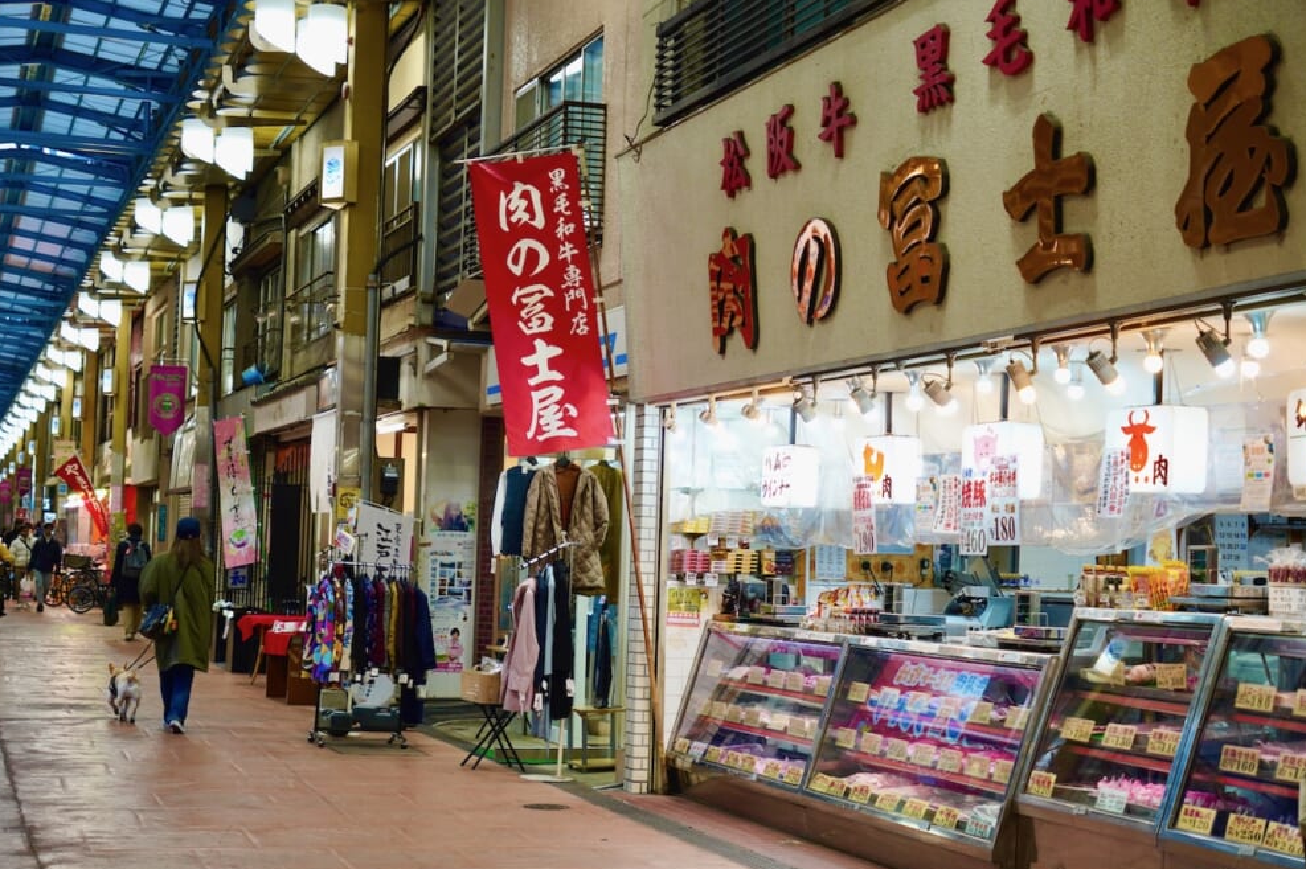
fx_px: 2009
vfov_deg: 24.4
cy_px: 430
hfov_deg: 36.0
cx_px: 644
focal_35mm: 55
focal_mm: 35.6
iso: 160
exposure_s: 1/60
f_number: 2.8
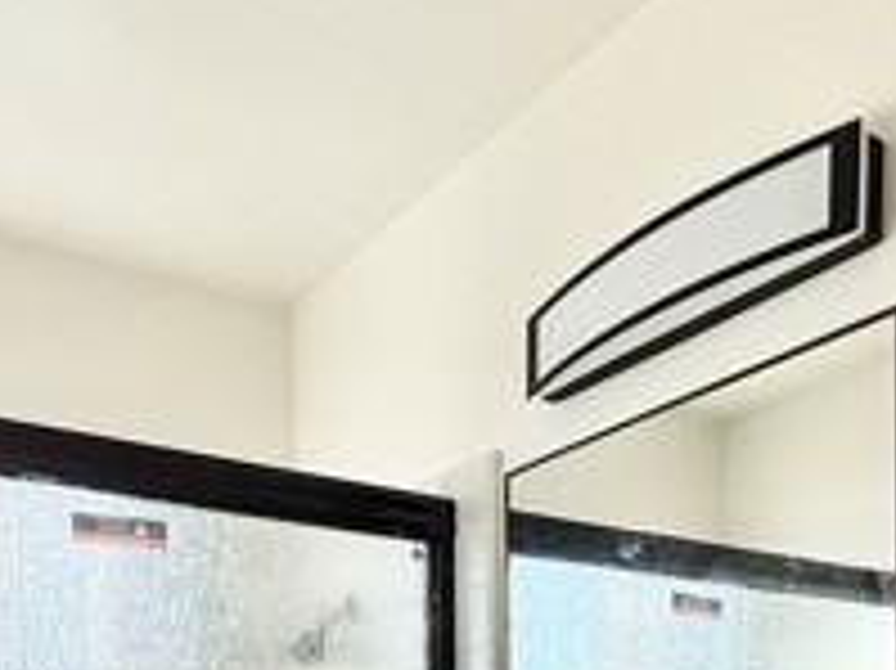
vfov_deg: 26.9
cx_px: 423
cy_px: 877
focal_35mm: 45
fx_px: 1164
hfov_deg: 42.1
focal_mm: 2.22
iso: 64
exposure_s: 1/196
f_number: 2.2
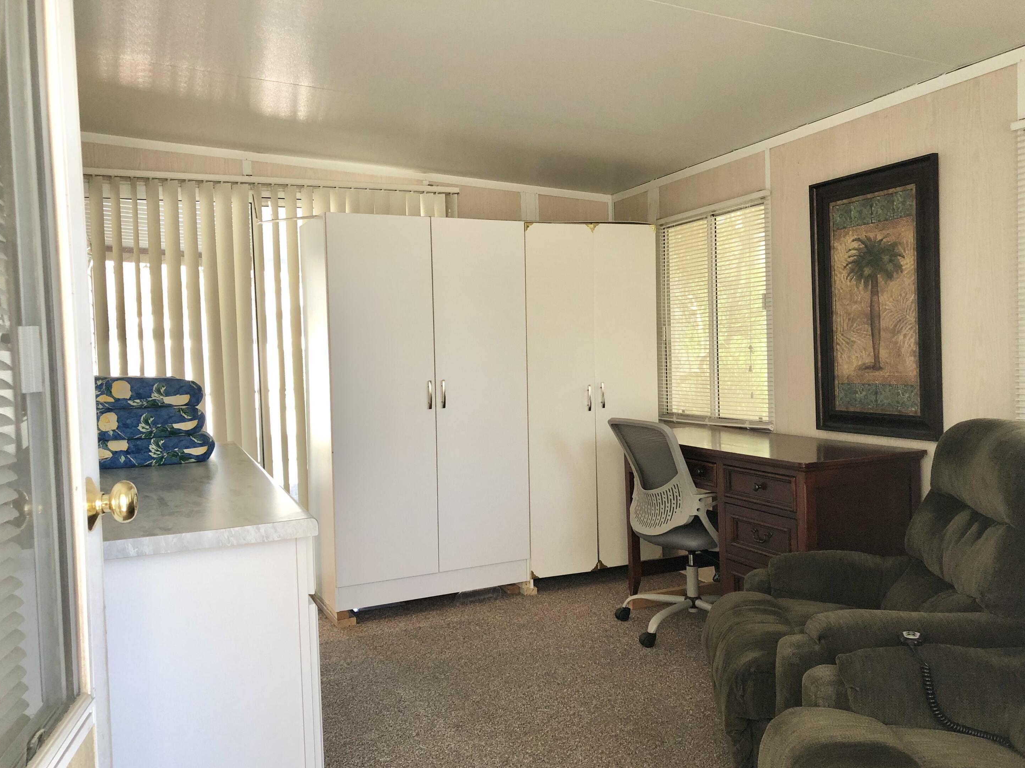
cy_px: 397
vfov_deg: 48.2
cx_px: 526
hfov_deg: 61.7
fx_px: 859
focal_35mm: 29
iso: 25
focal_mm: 4
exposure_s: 1/40
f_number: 1.8
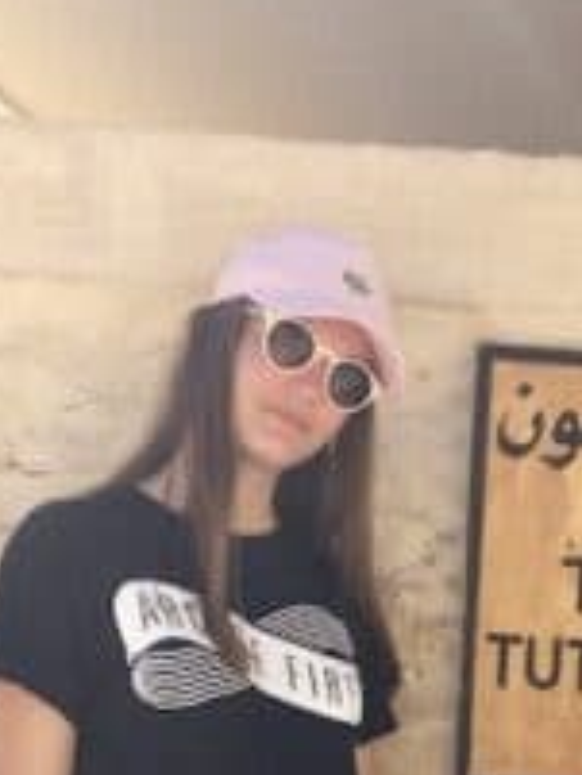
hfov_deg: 15.6
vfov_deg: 20.2
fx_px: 2038
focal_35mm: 91
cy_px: 918
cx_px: 700
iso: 32
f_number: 2.2
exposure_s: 1/1642
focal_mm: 4.15
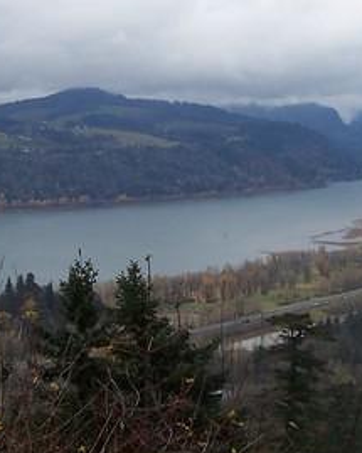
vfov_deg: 22.1
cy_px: 121
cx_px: 140
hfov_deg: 17.8
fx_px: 1152
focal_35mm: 86
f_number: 5.6
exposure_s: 1/125
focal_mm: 5.6
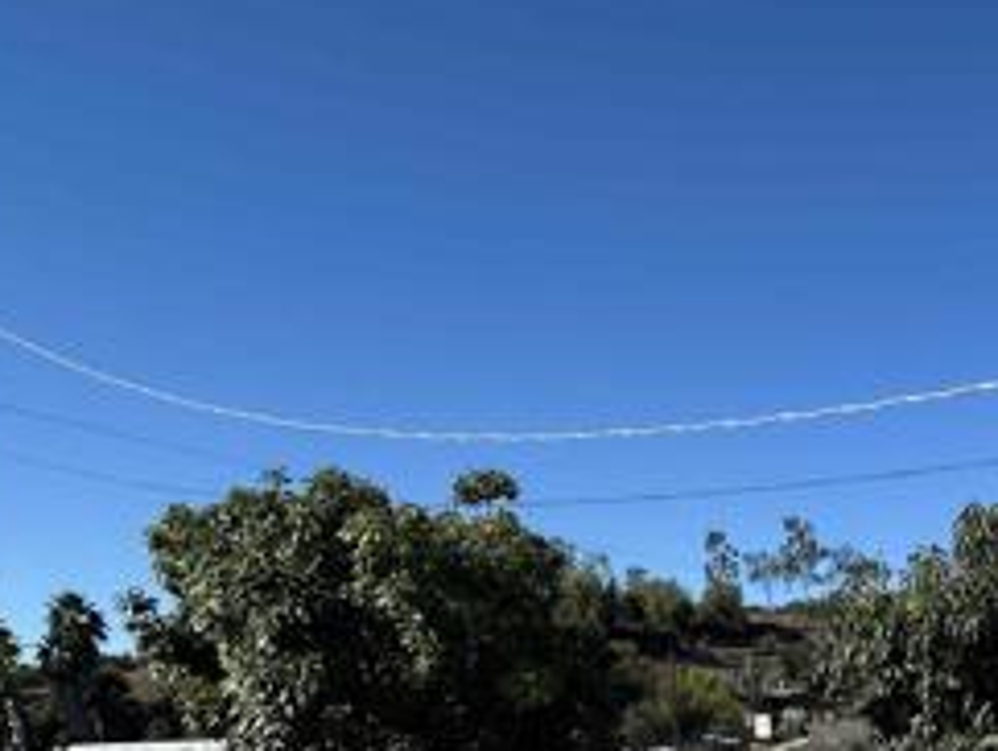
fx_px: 1068
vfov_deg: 32.2
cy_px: 900
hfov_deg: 42.9
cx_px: 1006
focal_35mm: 37
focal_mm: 2.22
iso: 50
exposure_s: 1/2959
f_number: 2.2
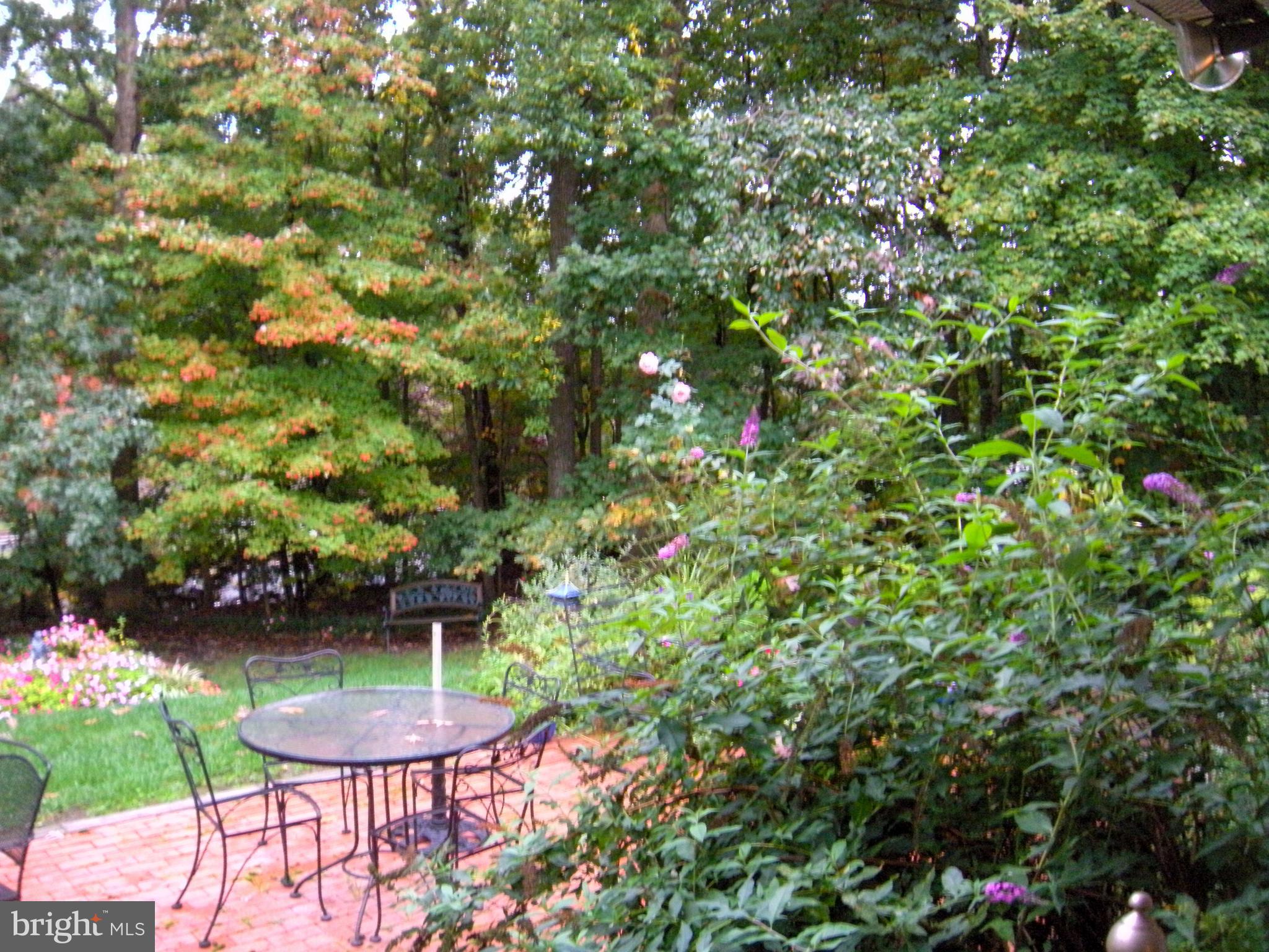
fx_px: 1283
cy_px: 476
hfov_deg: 52.6
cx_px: 634
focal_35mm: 35
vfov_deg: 40.7
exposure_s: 1/33.4
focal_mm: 5.9
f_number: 3.8
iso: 400
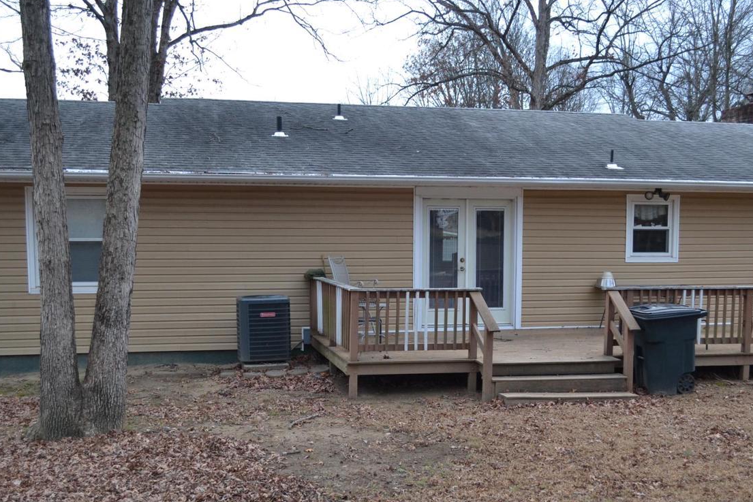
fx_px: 899
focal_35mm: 43
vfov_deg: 31.1
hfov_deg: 45.4
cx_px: 400
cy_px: 307
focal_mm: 22
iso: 400
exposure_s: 1/80
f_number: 4.5
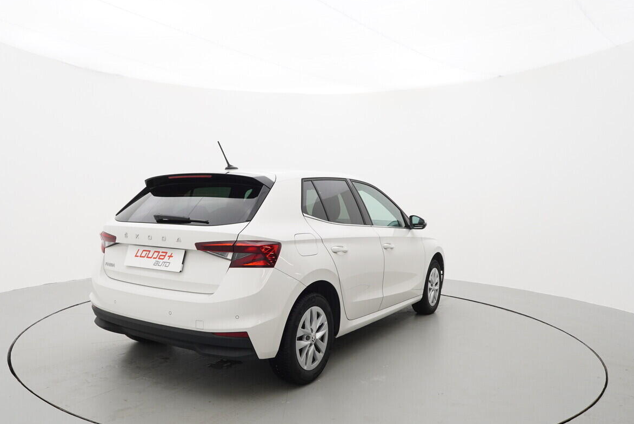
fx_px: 487
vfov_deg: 46.9
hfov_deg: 65.9
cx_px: 273
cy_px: 244
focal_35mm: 28
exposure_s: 1/80
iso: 200
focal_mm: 15
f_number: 5.6
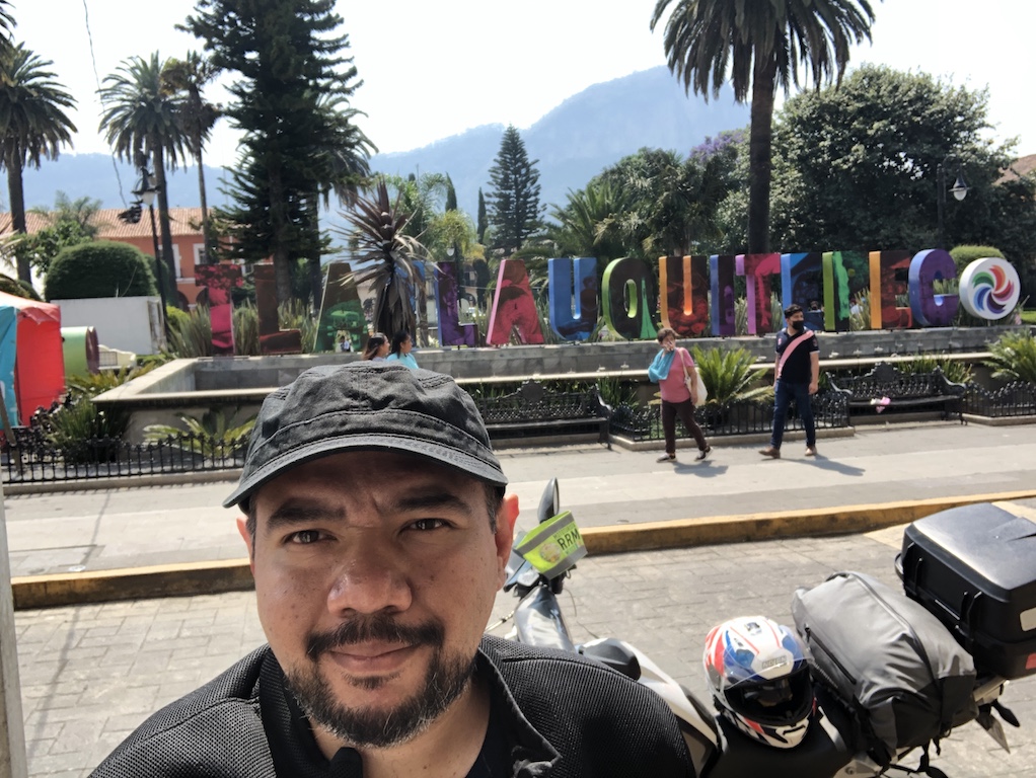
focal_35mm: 32
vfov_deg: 44.2
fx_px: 958
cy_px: 389
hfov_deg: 56.8
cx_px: 518
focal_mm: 2.87
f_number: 2.2
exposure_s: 1/181
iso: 20
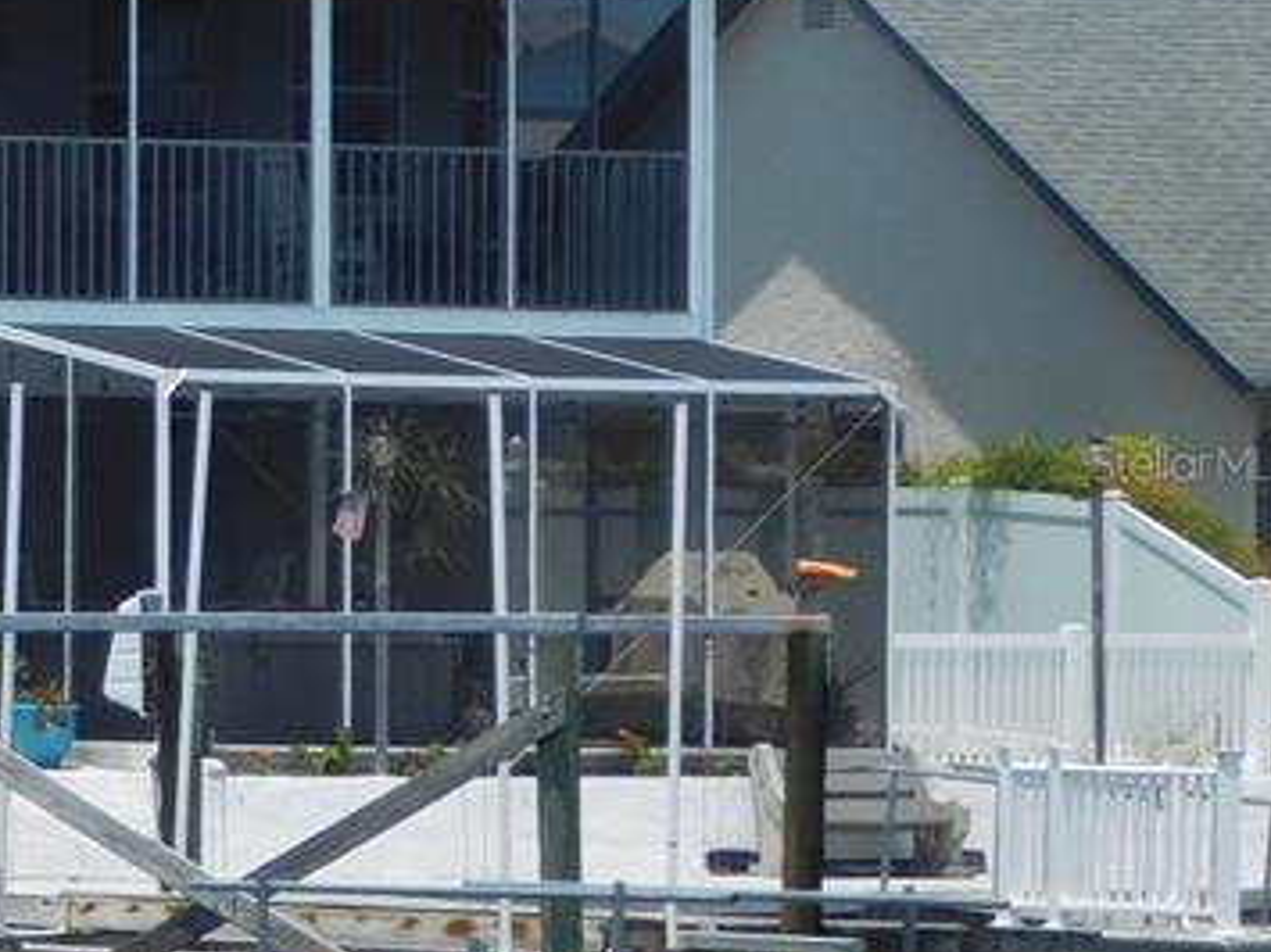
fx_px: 12186
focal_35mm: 332
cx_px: -526
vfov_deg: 4.5
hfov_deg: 5.9
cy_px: 462
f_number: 4.8
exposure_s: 1/1000
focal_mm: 20.3
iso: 125
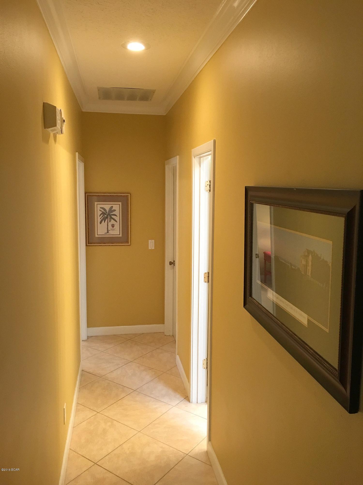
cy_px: 242
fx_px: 405
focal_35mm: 29
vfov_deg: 61.7
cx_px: 182
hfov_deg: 48.2
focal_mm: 4.15
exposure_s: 1/15
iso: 80
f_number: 2.2
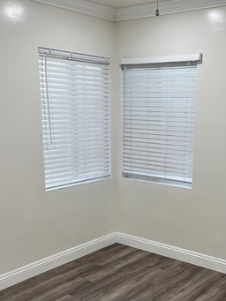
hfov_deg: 31.9
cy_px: 191
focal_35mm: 45
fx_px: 391
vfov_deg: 41.7
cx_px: 151
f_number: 1.78
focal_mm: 6.86
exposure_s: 1/120
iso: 125
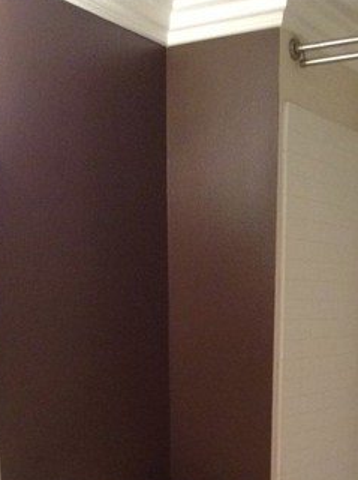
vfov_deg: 27.8
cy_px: 472
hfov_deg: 22.2
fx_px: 913
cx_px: 216
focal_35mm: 66
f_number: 2.4
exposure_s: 1/15
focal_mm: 3.3
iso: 200
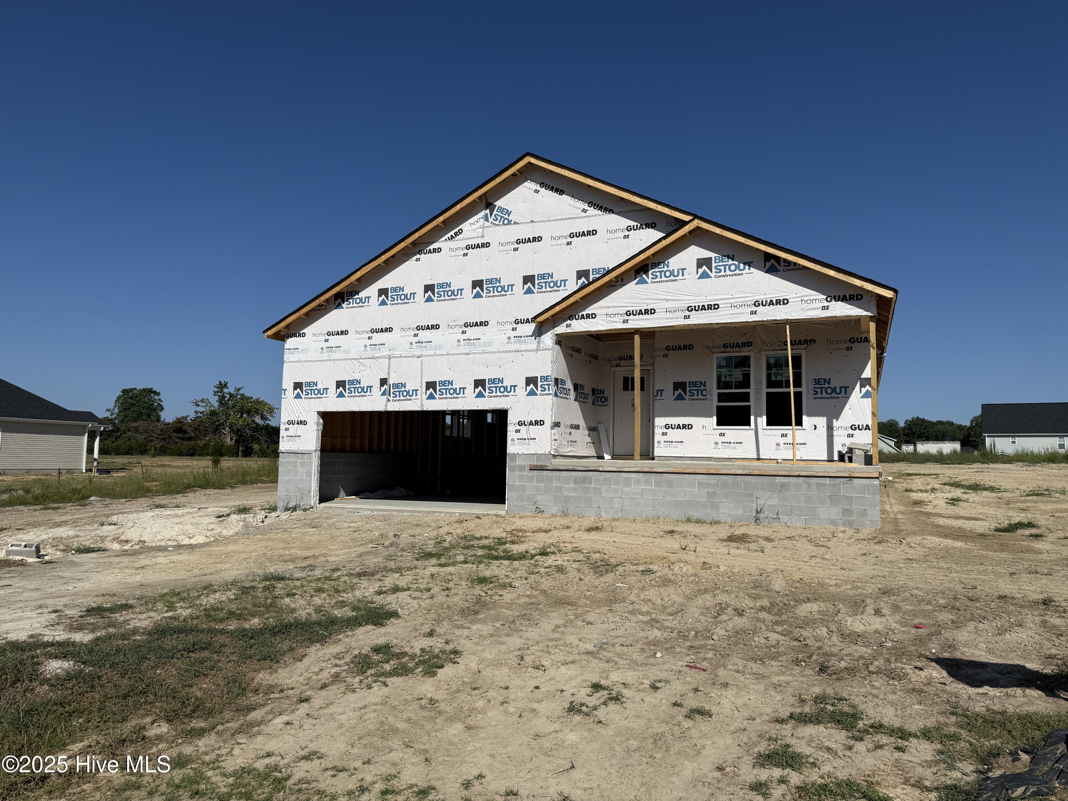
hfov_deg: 71.6
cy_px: 400
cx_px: 534
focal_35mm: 24
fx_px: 740
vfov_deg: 56.8
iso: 80
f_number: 1.78
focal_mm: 6.76
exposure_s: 1/11905
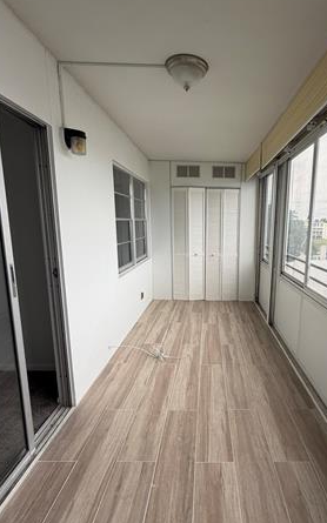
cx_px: 213
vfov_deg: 85.0
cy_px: 279
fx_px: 285
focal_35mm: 20
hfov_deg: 58.5
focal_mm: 2.22
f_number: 2.2
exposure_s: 1/121
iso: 125
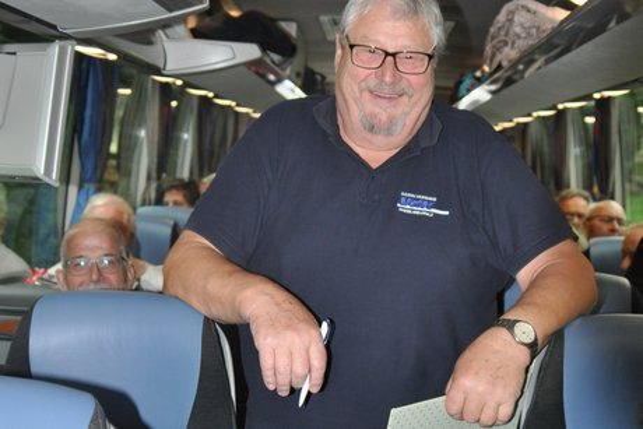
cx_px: 322
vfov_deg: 21.6
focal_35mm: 63
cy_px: 214
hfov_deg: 31.9
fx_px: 1126
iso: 800
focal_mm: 42
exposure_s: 1/60
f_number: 4
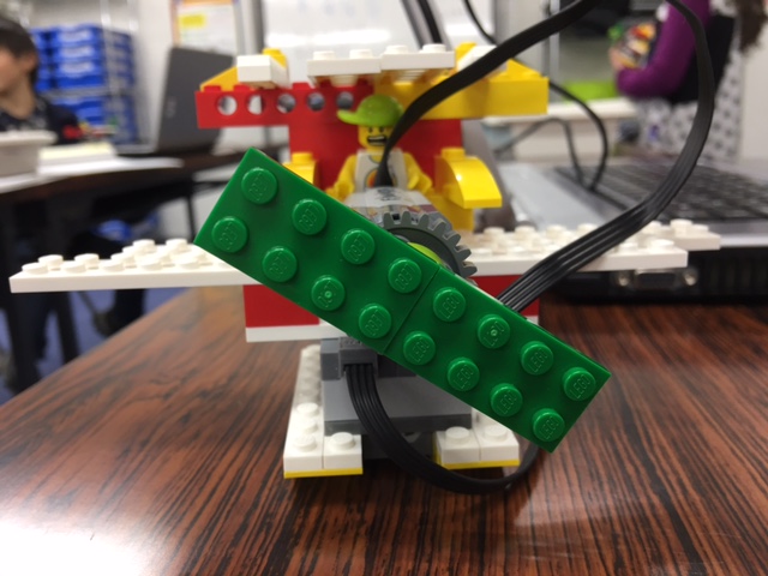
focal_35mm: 29
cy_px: 288
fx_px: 643
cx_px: 384
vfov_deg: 48.2
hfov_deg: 61.7
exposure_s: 1/15
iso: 32
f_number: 2.2
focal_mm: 4.15
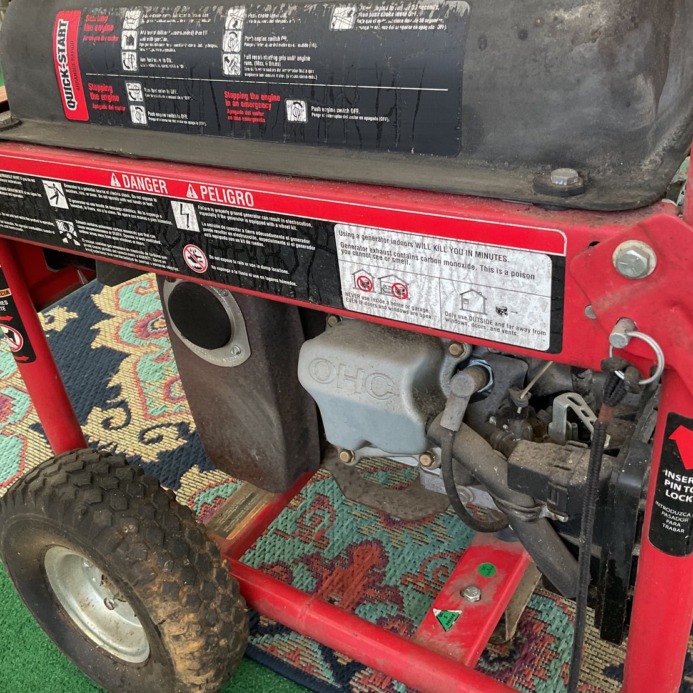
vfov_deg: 47.2
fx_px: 793
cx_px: 324
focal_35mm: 35
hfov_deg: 47.2
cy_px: 341
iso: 80
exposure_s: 1/60
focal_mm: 3
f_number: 1.8
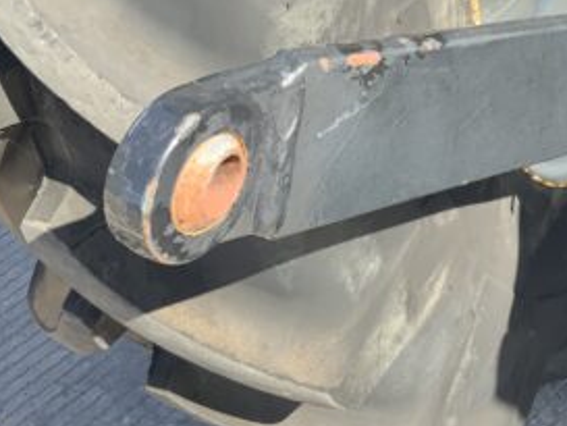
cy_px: 44
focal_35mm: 68
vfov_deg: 21.2
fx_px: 1114
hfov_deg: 28.0
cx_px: 442
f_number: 1.8
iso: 16
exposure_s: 1/327
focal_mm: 3
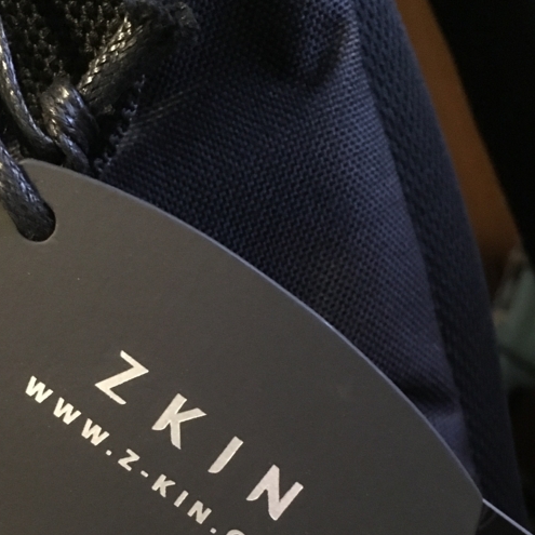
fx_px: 927
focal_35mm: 53
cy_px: 426
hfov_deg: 32.1
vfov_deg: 31.4
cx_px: 204
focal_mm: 4.15
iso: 640
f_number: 2.2
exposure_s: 1/15
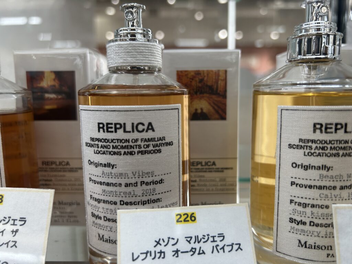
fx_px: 264
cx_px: 176
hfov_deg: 67.3
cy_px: 132
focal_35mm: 26
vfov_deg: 53.1
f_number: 1.5
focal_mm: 5.7
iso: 32
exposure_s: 1/132
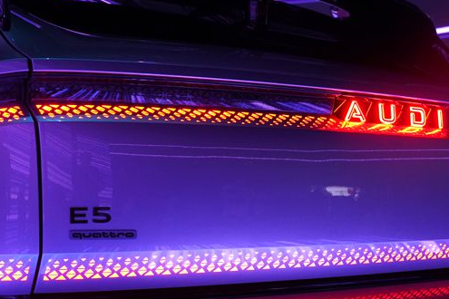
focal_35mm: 47
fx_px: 586
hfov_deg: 41.9
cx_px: 234
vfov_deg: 28.2
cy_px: 223
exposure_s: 1/45
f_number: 6.7
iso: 3200
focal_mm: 31
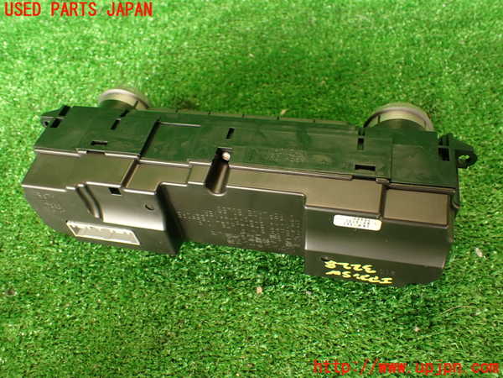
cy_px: 189
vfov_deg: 46.8
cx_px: 252
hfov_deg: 60.0
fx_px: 436
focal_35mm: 30
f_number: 2.3
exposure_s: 1/30
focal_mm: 5.4
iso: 200
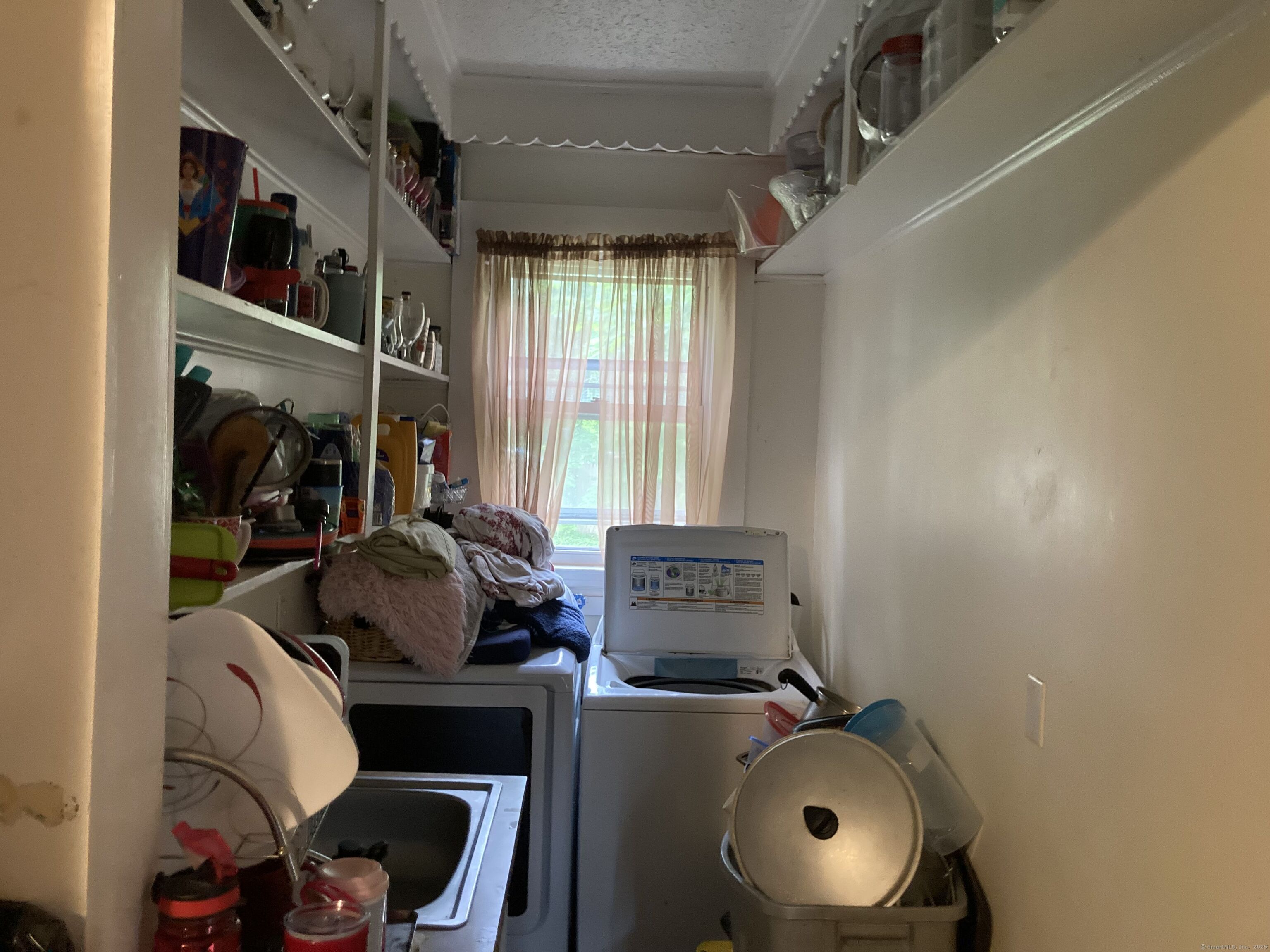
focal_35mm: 28
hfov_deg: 63.4
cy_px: 476
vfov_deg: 49.7
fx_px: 1027
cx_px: 635
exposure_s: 1/30
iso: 500
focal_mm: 3.99
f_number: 1.8
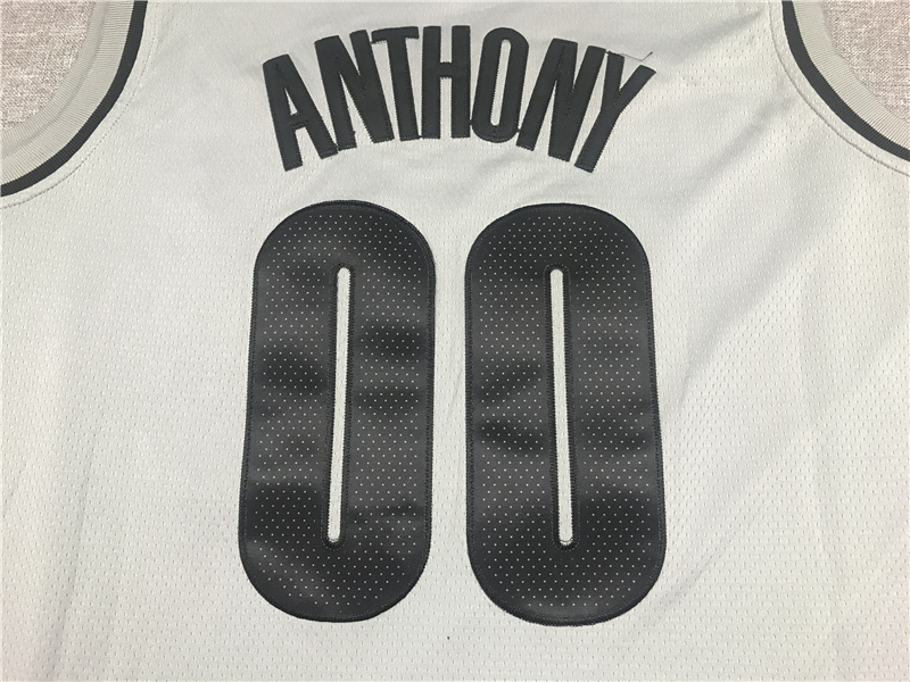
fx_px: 736
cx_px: 455
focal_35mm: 28
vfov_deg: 49.7
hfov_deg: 63.4
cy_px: 341
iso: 32
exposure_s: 1/33
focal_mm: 3.99
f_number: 1.8
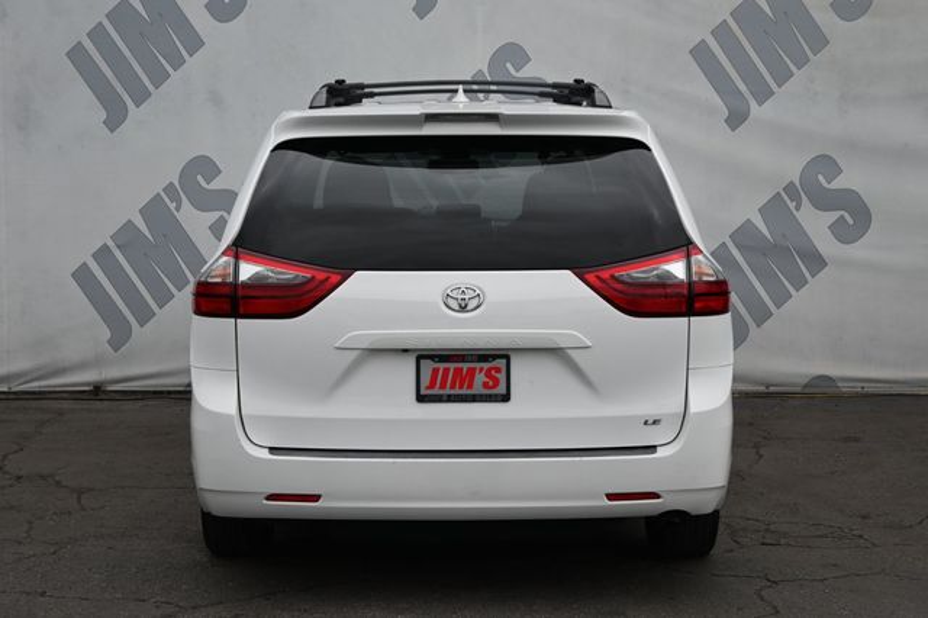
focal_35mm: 68
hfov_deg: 29.9
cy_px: 309
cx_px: 464
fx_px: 1739
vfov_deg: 20.1
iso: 220
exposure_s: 1/250
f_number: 6
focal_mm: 45
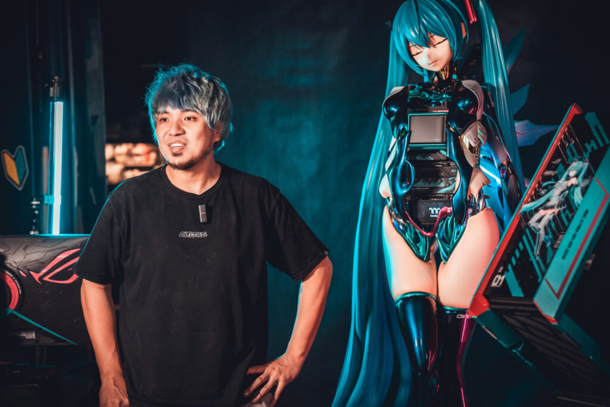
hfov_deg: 23.9
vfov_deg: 16.1
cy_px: 204
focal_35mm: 85
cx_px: 305
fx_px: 1440
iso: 1250
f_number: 4
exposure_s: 1/125
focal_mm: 85
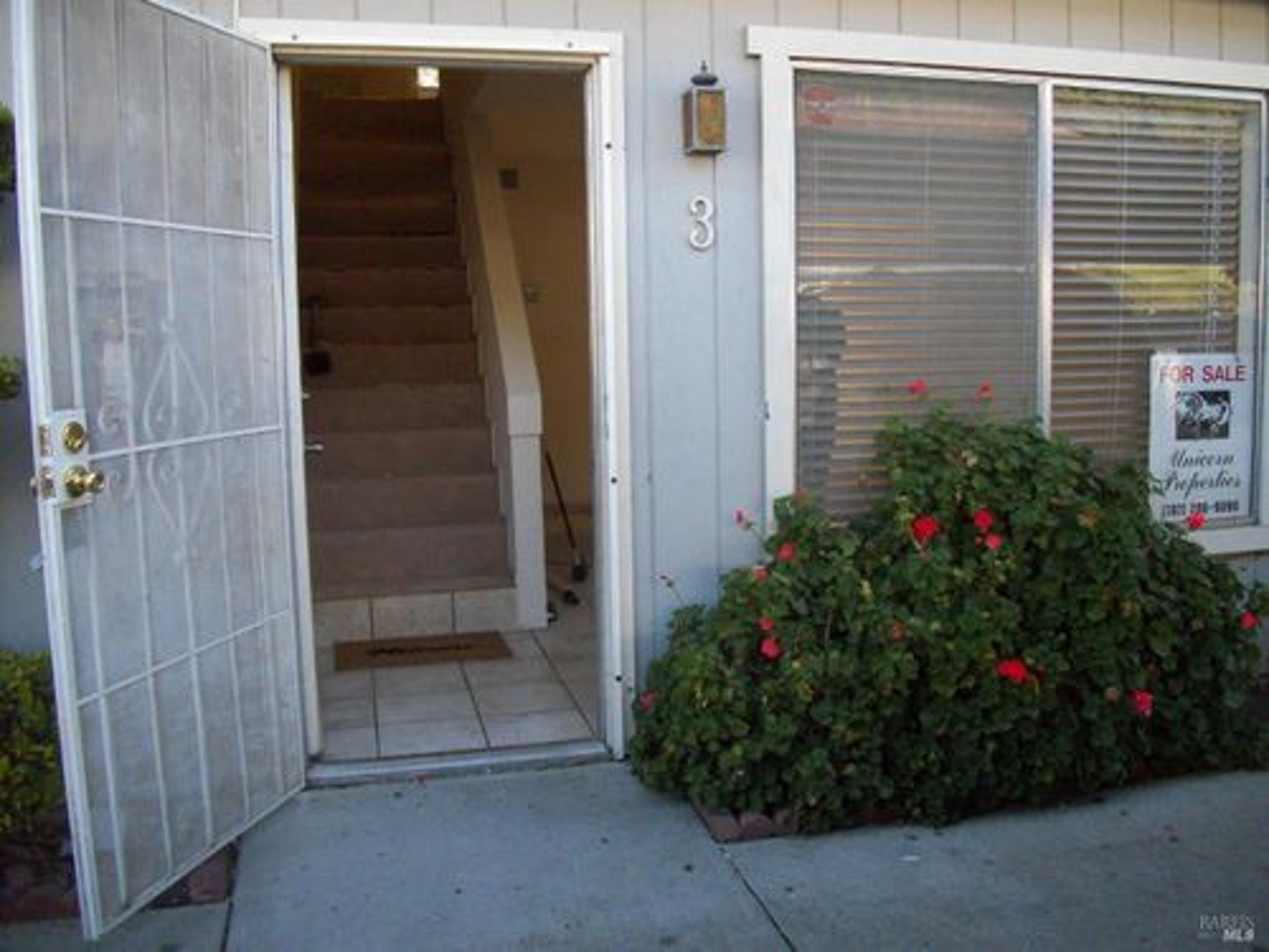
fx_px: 1173
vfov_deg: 44.2
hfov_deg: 56.8
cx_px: 634
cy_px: 476
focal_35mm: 32
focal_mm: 5.7
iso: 370
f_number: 2.9
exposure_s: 1/500
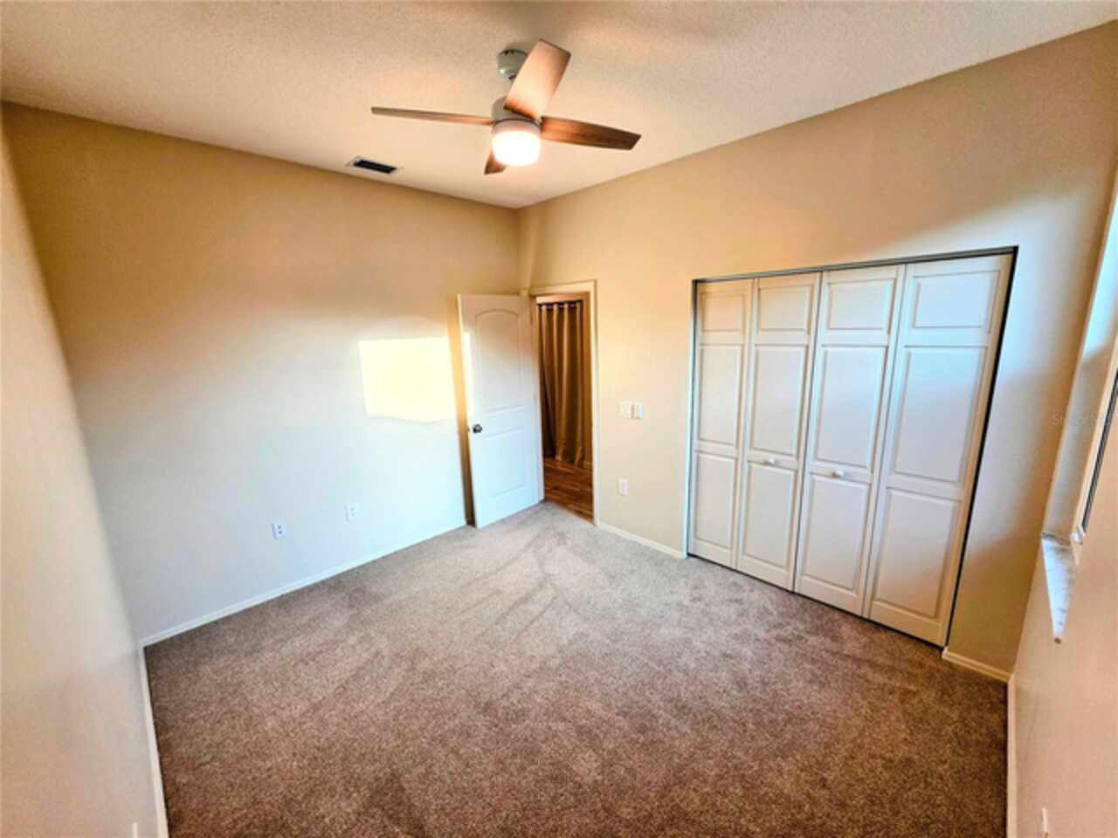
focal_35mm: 13
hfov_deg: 106.2
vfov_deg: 89.9
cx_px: 559
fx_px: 420
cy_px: 419
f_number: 1.9
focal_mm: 2.2
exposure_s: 1/120
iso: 64
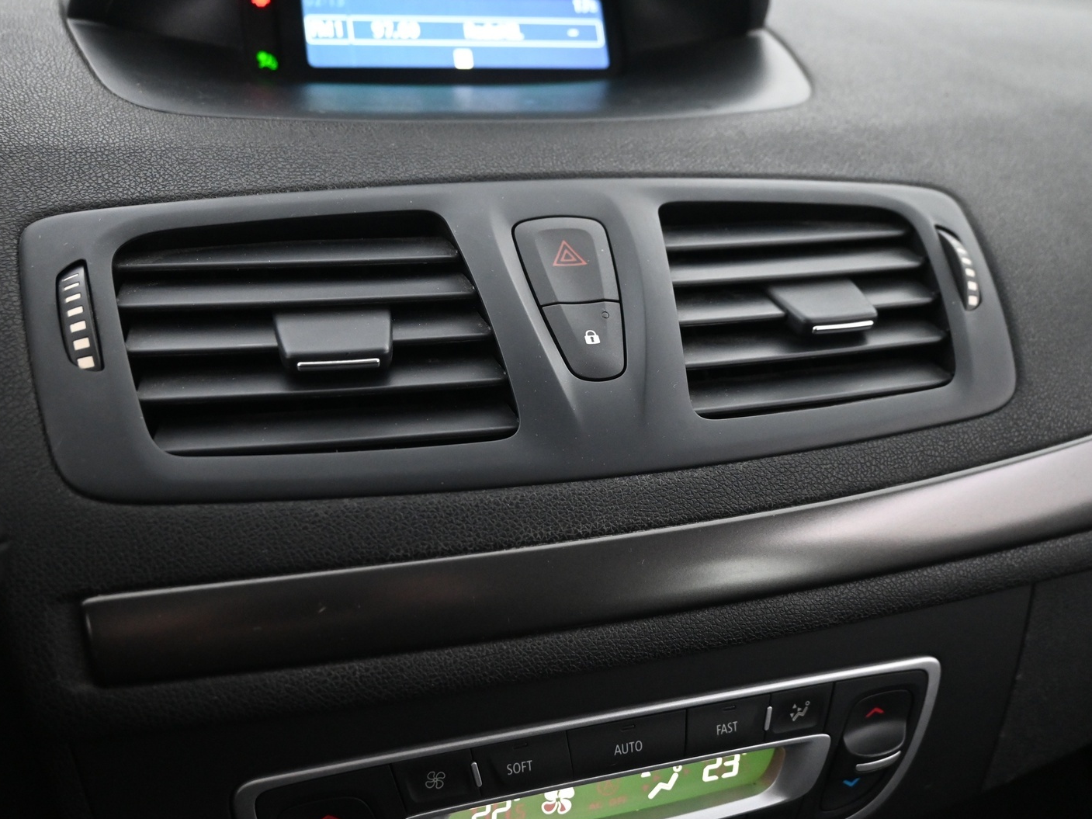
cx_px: 515
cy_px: 413
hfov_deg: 57.5
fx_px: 995
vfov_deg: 44.7
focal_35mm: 32
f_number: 3.8
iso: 2800
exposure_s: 1/30
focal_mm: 19
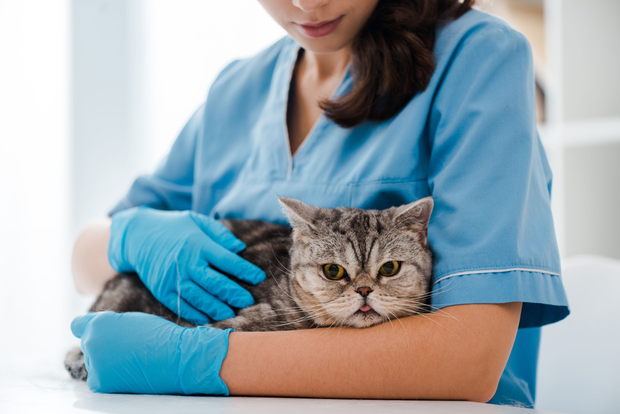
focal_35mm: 105
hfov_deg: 19.4
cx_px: 310
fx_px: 1809
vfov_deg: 13.1
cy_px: 207
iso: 250
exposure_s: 1/200
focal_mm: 105
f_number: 3.5
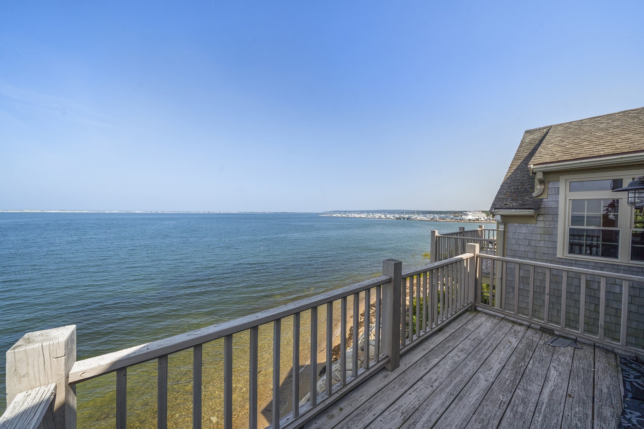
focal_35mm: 12
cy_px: 214
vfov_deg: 90.0
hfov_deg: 112.6
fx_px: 215
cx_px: 322
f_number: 7.1
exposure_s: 1/800
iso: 320
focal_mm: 12
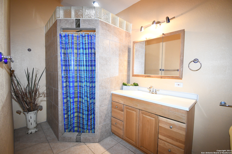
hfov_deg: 100.4
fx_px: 97
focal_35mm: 15
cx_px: 116
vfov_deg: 77.3
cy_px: 77
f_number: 4.5
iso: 2000
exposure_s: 1/40
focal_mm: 10
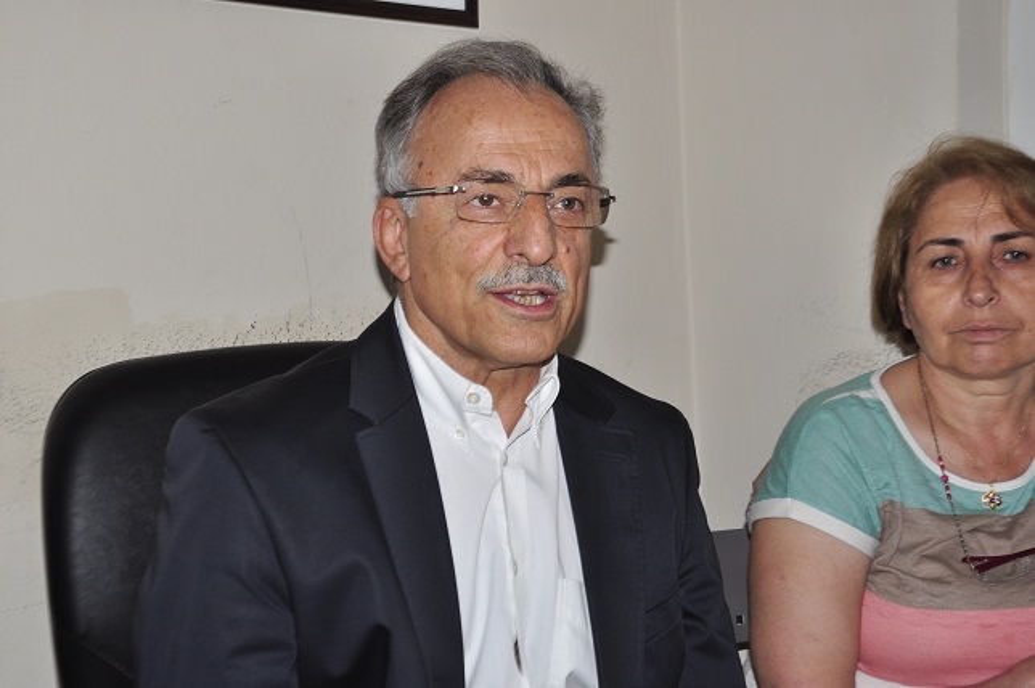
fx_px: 1809
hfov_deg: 31.9
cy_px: 344
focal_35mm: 63
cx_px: 518
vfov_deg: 21.5
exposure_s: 1/160
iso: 320
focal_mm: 42
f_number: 5.6
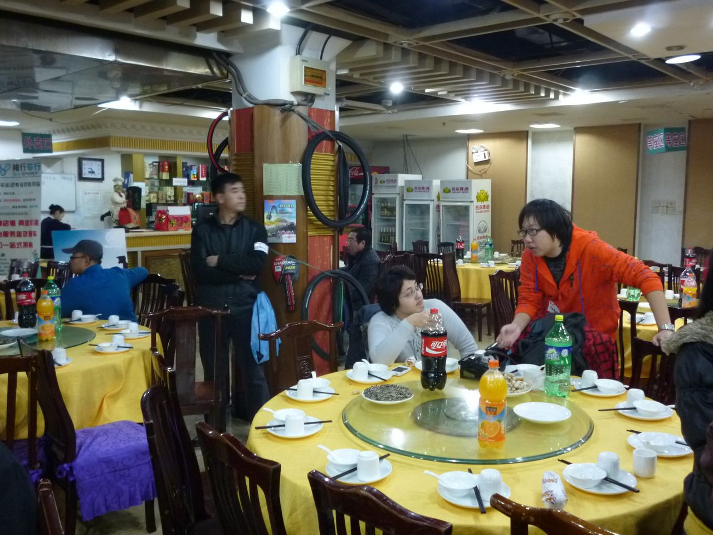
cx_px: 356
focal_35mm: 32
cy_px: 268
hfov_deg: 56.8
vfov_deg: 44.2
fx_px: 659
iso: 400
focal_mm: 5.7
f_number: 3.3
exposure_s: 1/8
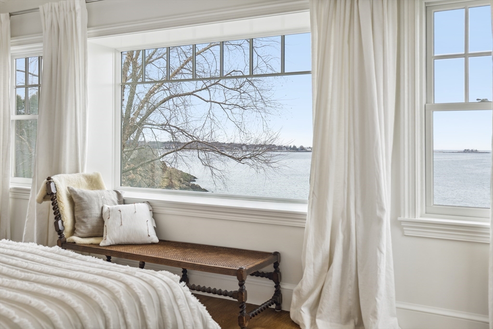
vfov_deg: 37.9
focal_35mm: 35
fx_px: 479
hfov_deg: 54.4
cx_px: 246
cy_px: 164
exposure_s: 1/50
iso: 320
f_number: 7.1
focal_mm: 35
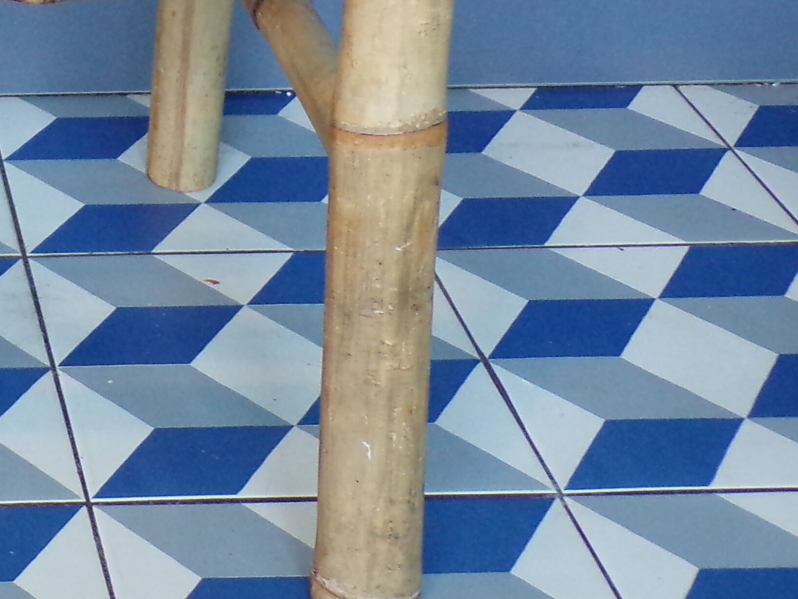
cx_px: -218
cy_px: 46
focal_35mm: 90
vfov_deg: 16.2
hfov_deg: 20.1
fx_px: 2075
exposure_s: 1/17
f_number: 3.2
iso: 341
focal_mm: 5.8
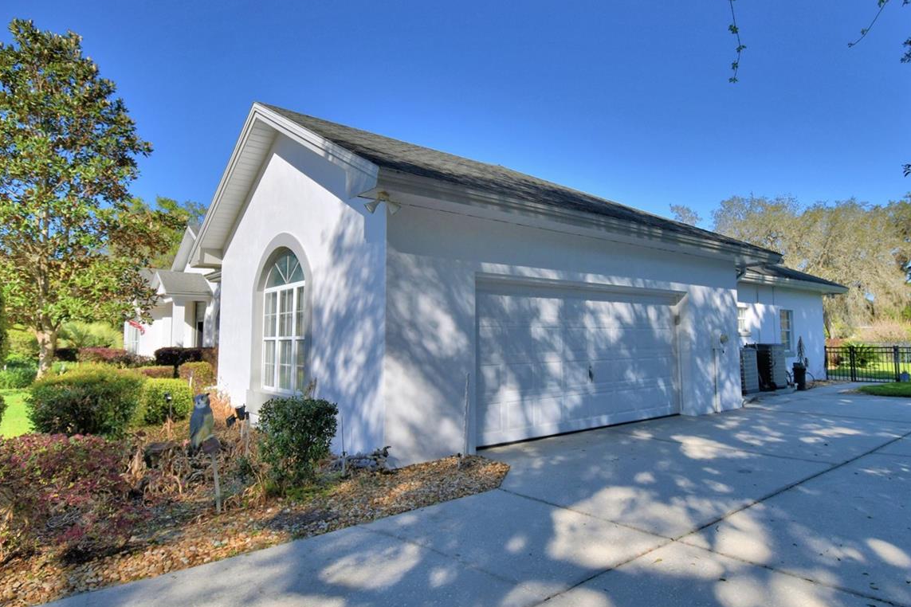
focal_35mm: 21
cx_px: 504
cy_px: 297
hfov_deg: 80.9
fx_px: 531
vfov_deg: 59.5
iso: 100
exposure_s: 1/1250
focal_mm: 10
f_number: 4.5
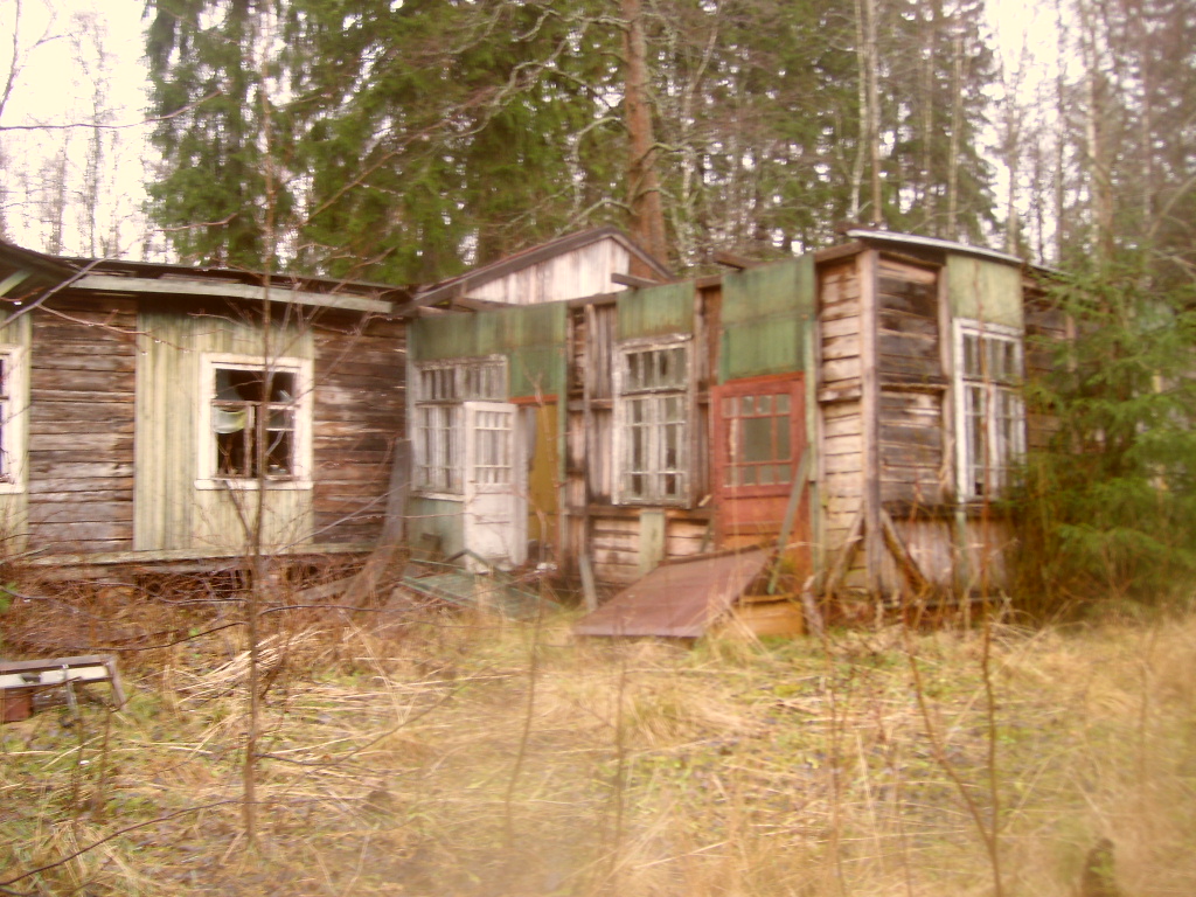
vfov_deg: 40.7
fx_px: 1209
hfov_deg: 52.6
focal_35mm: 35
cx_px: 598
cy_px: 448
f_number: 2.8
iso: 50
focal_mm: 5.8
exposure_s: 1/13
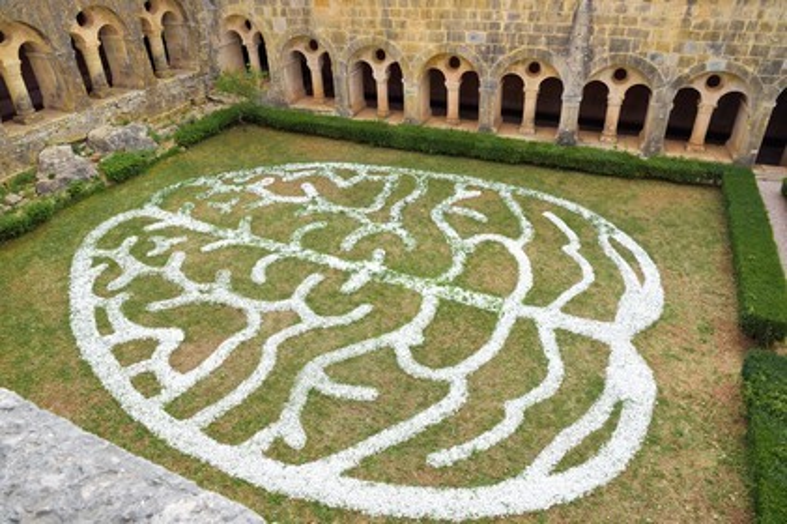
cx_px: 394
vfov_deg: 53.1
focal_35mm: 24
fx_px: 524
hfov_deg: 73.8
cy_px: 262
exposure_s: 1/125
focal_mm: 24
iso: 200
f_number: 14
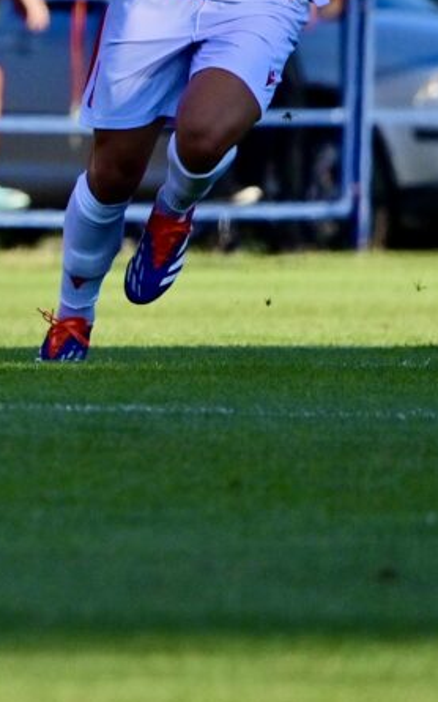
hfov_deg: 0.9
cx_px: -440
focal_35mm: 1434
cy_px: 45
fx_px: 27397
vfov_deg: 1.5
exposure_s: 1/2500
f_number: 6.3
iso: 400
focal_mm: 400
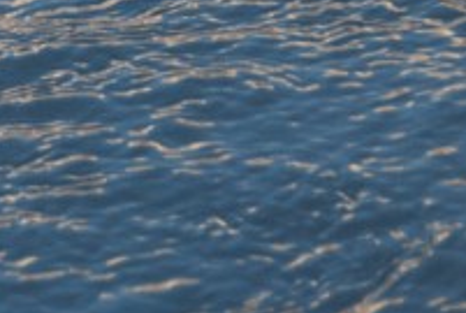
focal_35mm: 633
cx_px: -323
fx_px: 8215
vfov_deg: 2.2
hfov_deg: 3.2
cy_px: -306
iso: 400
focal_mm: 95
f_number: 5.3
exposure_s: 1/160
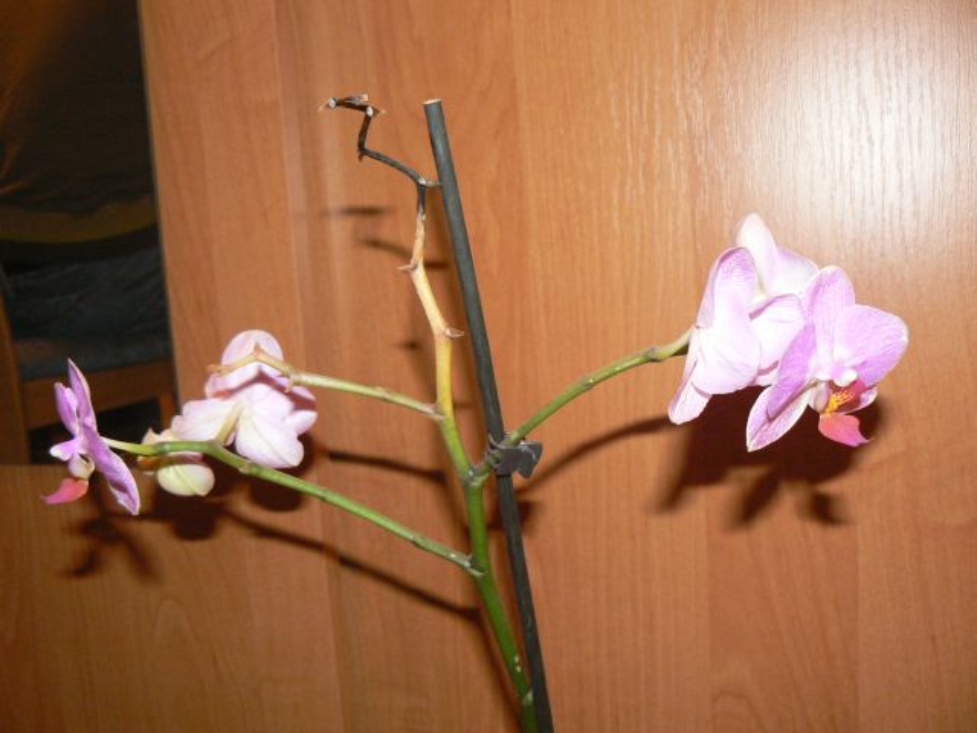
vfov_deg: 39.7
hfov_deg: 51.4
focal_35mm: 36
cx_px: 488
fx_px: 1016
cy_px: 366
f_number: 2.8
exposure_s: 1/30
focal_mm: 6
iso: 200
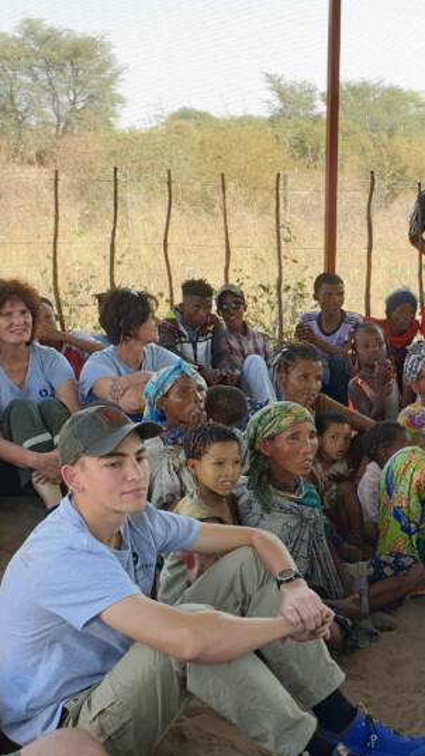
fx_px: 1082
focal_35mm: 54
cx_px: 360
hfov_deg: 21.8
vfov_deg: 38.3
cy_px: 470
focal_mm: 4.3
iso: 50
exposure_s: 1/126
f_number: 2.4
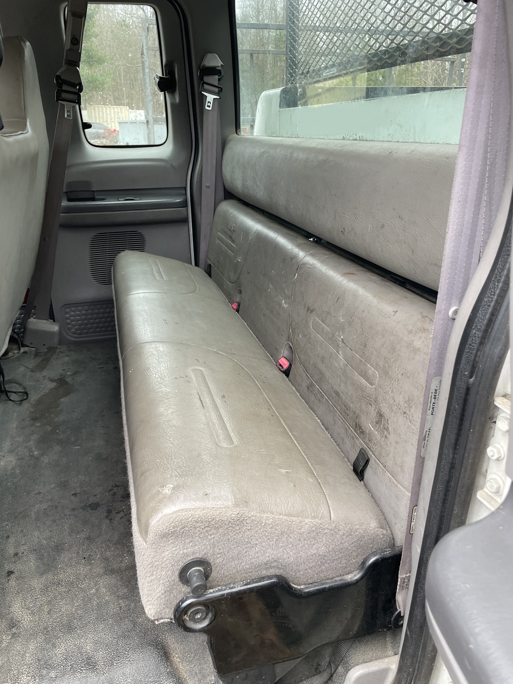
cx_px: 256
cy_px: 342
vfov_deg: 67.3
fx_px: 514
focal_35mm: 26
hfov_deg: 53.1
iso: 100
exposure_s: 1/121
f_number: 1.6
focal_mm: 4.2
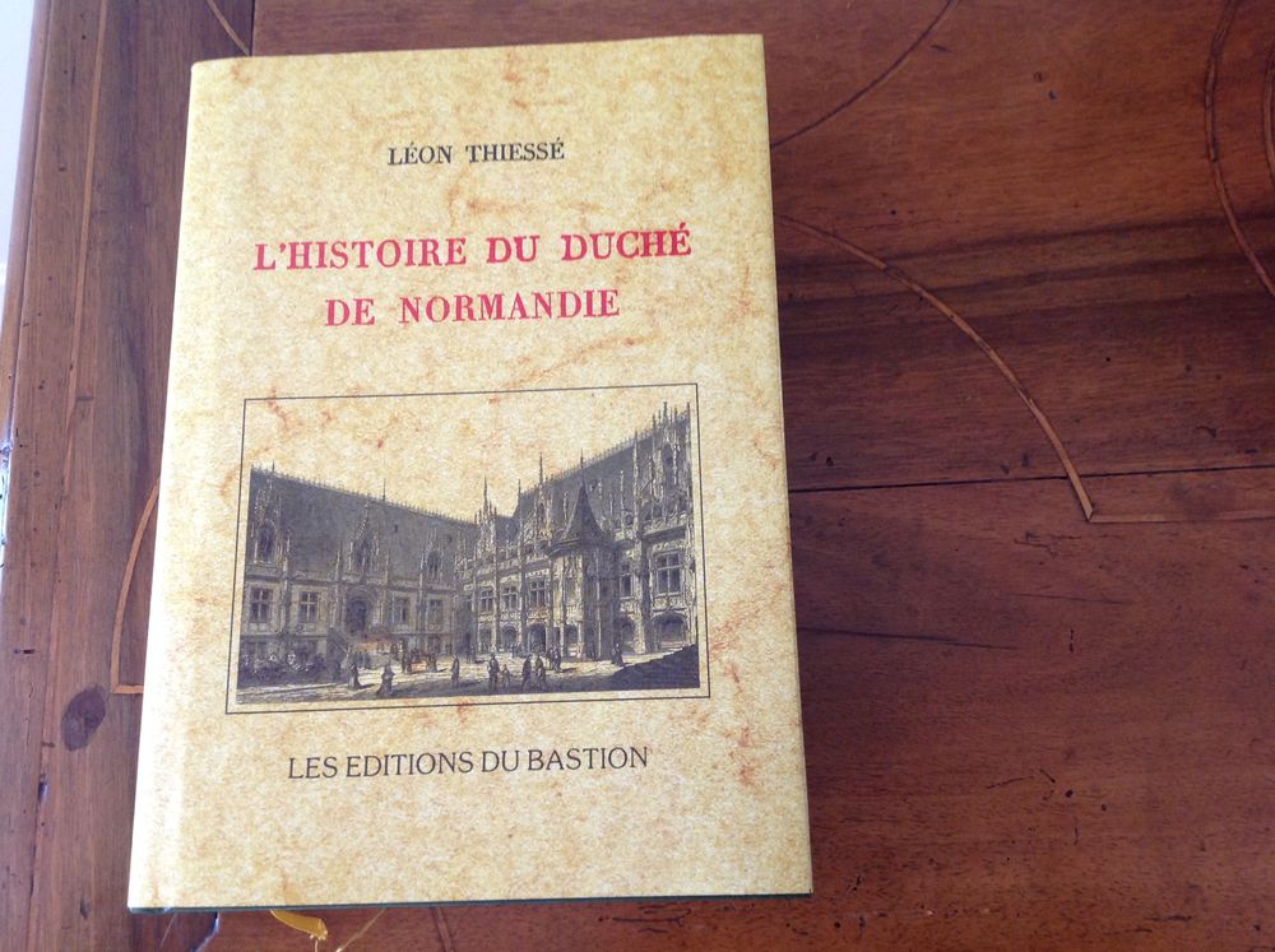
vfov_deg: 40.6
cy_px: 476
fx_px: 1287
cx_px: 638
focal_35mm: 35
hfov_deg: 52.7
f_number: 2.4
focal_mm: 4.28
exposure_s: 1/15
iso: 160
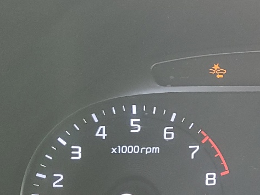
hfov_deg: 20.5
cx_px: 328
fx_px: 661
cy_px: 116
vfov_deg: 16.8
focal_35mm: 88
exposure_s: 1/100
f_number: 1.5
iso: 58
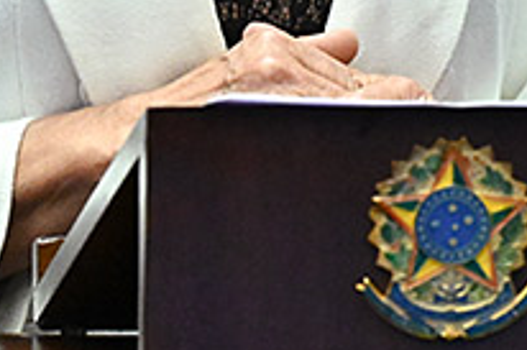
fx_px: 6407
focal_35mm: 438
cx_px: 284
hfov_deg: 4.7
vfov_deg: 3.1
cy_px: -358
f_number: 5
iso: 5000
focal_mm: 70
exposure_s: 1/125
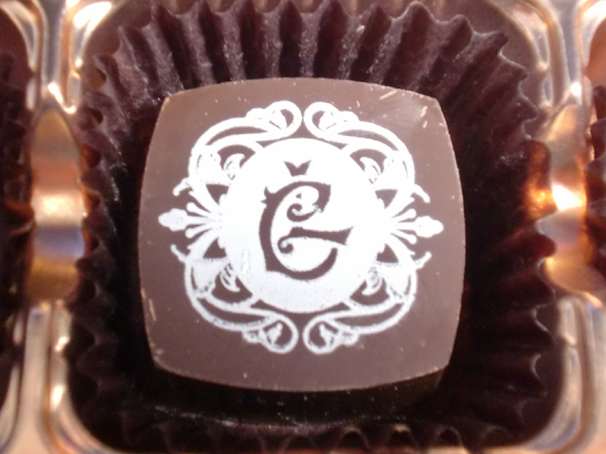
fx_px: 840
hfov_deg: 39.7
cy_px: 227
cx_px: 303
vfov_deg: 30.3
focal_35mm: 48
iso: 400
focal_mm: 7.91
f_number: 3.4
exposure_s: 1/20
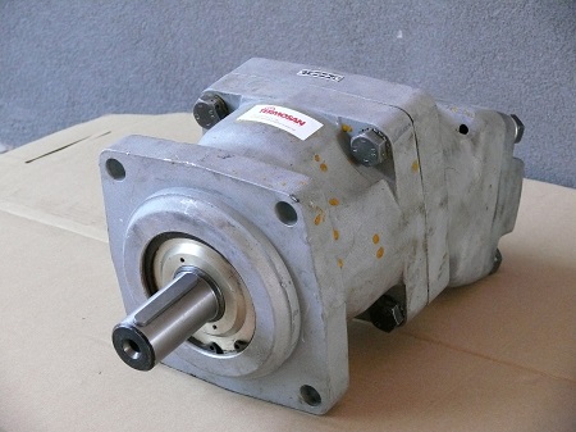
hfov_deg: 20.2
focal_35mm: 97
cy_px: 216
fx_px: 1613
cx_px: 288
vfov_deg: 15.2
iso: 500
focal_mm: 20.4
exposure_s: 1/125
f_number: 3.2
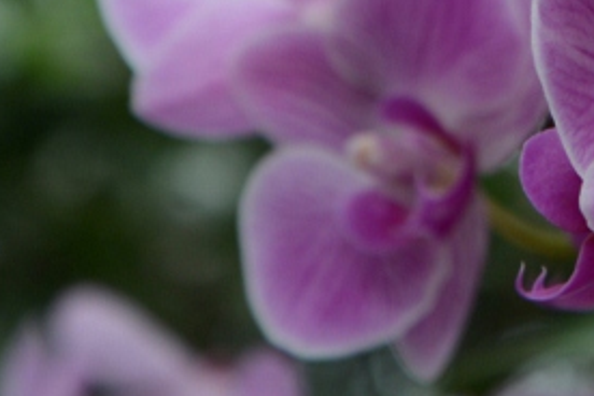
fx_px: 5742
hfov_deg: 5.9
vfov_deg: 3.9
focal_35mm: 348
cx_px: 786
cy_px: -471
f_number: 7.1
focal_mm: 75
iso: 320
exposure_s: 1/40
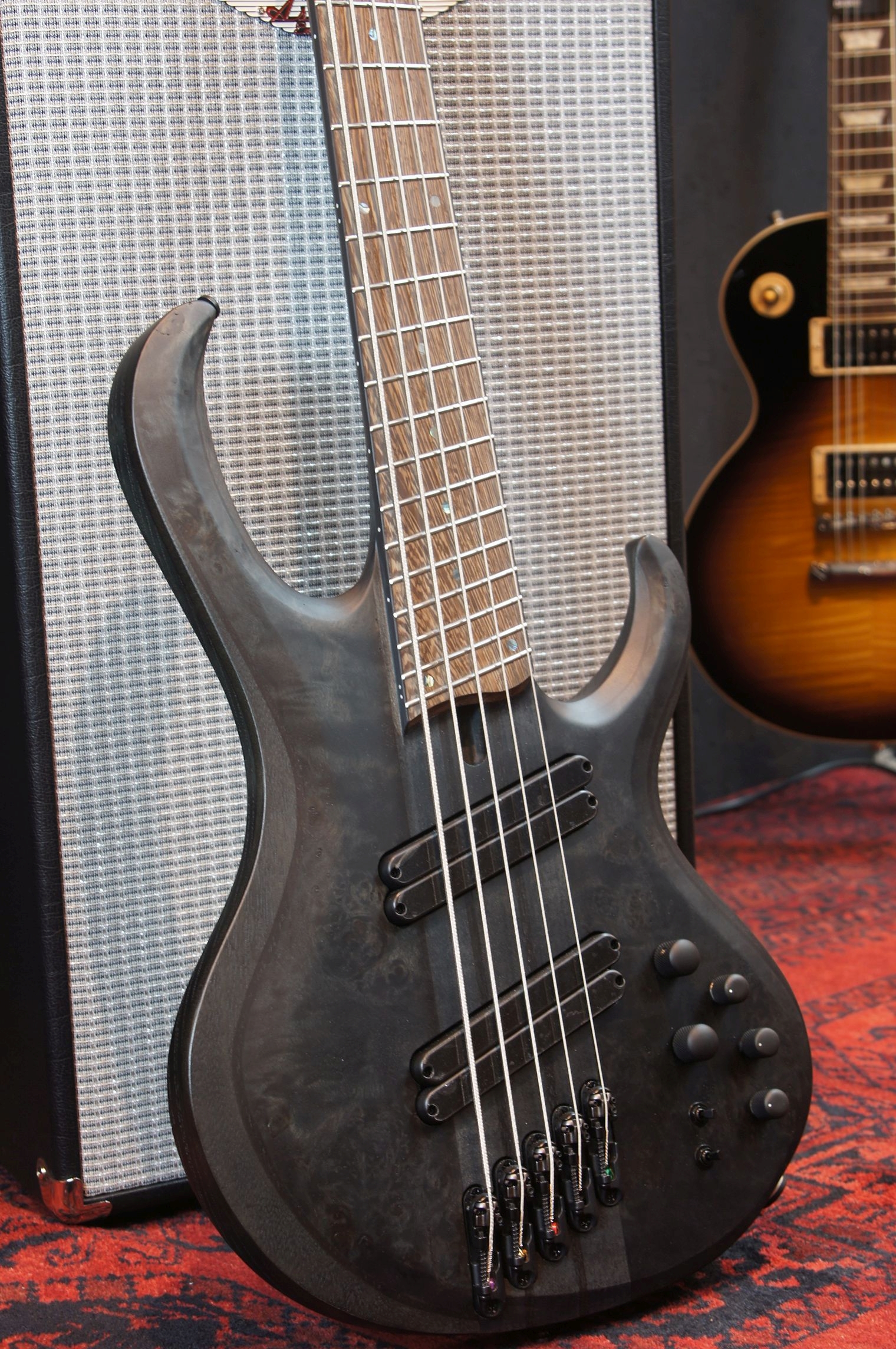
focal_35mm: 68
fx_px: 2526
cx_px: 448
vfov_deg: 29.9
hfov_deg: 20.1
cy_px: 674
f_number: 6.3
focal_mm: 45
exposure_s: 1/3
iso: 100
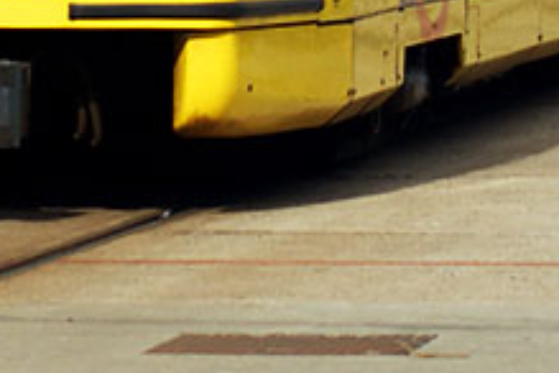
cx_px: 317
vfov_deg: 3.3
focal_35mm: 420
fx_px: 6521
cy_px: -345
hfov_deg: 4.9
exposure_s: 1/500
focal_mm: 60
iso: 200
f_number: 8
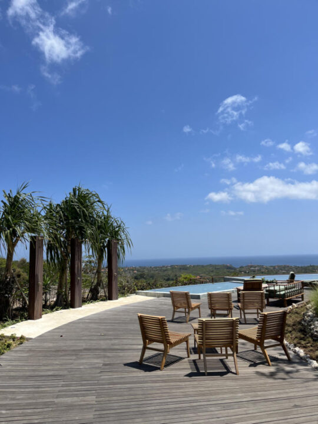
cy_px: 212
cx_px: 159
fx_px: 318
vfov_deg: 67.3
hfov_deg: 53.1
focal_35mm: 26
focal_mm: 5.1
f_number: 1.6
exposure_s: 1/5076
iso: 50
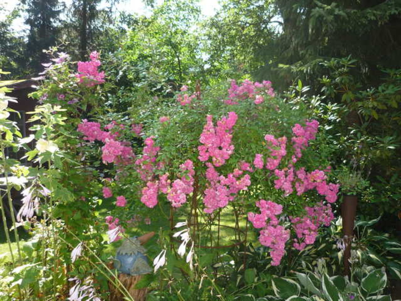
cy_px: 150
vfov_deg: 42.9
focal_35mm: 33
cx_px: 200
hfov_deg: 55.4
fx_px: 382
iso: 100
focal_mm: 5.5
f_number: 2.8
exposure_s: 1/250
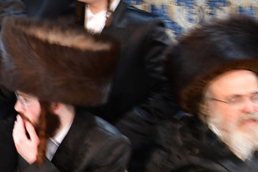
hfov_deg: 12.6
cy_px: 49
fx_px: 1103
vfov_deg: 8.9
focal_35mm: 154
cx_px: -137
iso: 4000
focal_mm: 40
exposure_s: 1/100
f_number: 5.6
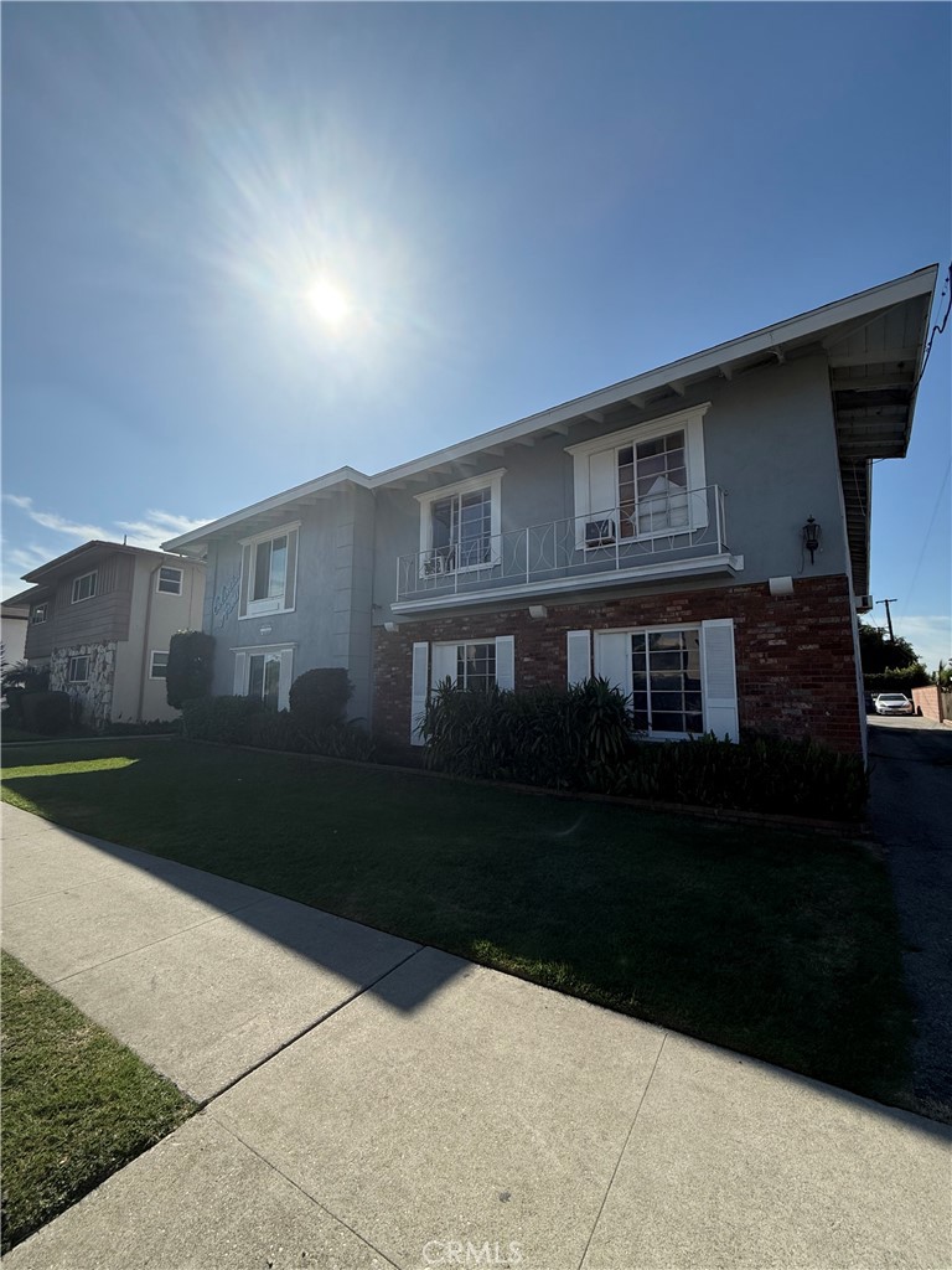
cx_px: 476
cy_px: 635
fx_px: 513
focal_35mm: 14
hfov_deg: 85.7
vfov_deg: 102.1
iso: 80
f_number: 2.2
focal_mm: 2.22
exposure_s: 1/6173
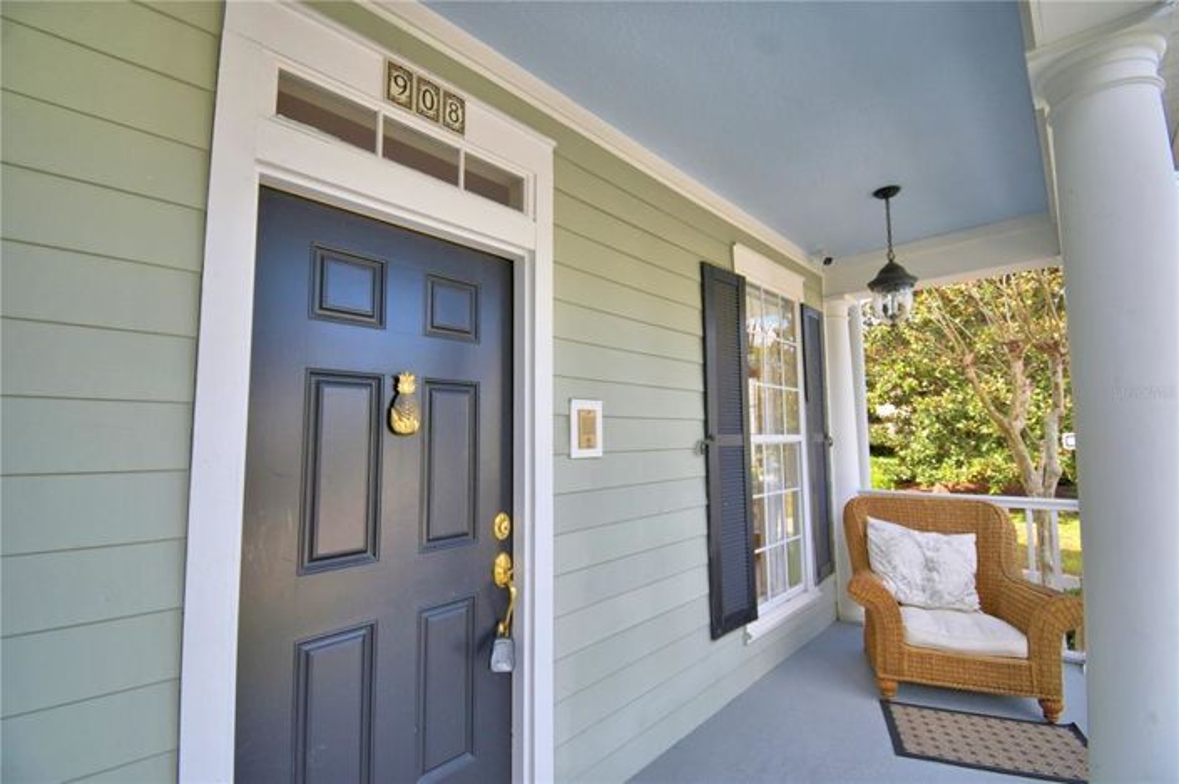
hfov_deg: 100.4
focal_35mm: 15
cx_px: 590
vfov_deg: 77.2
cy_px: 392
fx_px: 491
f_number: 4.5
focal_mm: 10
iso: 200
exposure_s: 1/400
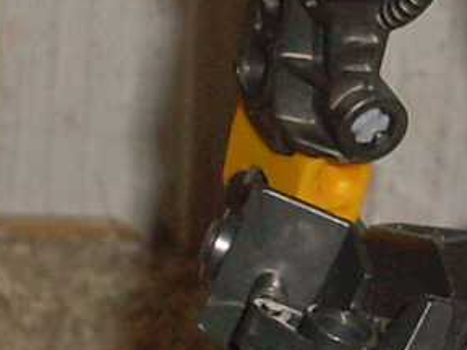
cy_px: 216
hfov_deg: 4.6
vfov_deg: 3.5
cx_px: 782
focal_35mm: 426
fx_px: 5747
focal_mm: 9.9
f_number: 9.9
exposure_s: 1/60
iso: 100
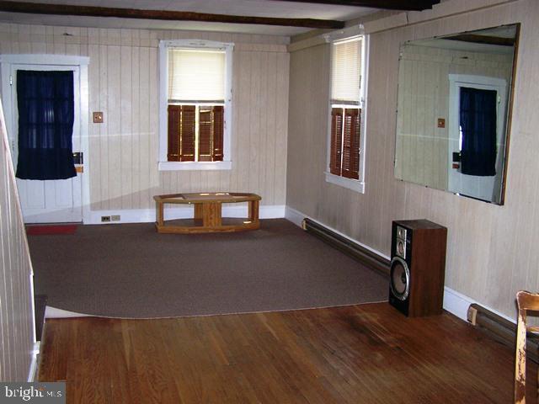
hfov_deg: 49.0
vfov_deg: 37.7
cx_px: 270
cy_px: 202
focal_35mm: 38
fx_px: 592
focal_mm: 6.3
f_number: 2.8
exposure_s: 1/60
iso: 160
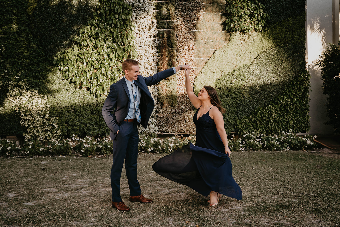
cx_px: 170
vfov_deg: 42.3
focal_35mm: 31
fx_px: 293
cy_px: 114
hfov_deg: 60.3
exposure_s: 1/320
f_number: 2.8
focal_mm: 31
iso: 200
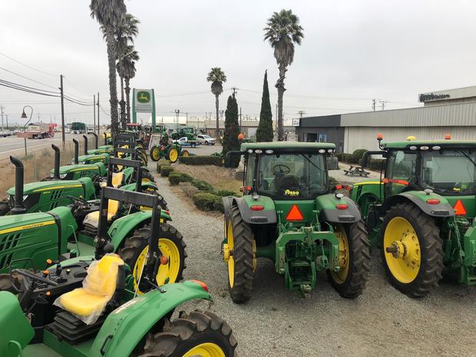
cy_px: 178
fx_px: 385
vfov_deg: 49.7
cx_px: 238
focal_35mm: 28
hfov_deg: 63.5
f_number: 1.8
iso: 20
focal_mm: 3.99
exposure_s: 1/207
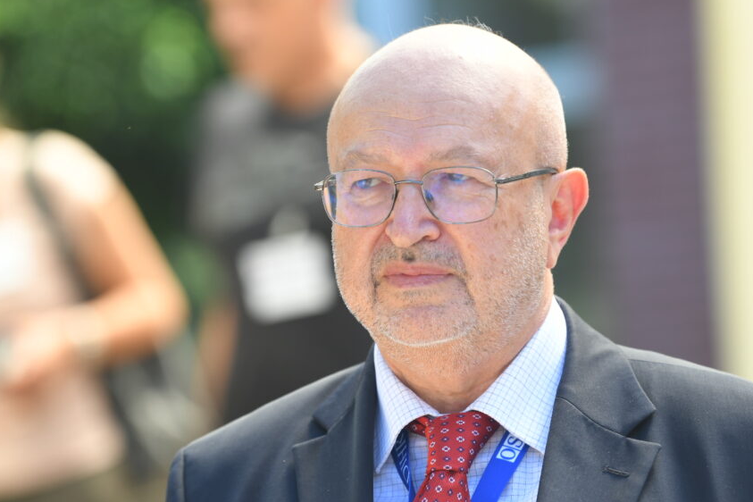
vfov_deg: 5.7
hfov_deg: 8.5
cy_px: 293
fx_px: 5082
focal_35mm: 243
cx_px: 395
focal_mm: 200
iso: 250
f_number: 4
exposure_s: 1/320
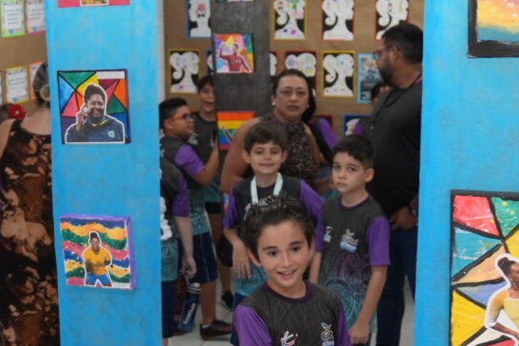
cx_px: 171
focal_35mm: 75
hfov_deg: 26.7
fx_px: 1088
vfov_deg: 17.8
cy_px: 316
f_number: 2.8
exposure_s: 1/125
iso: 500
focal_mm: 17
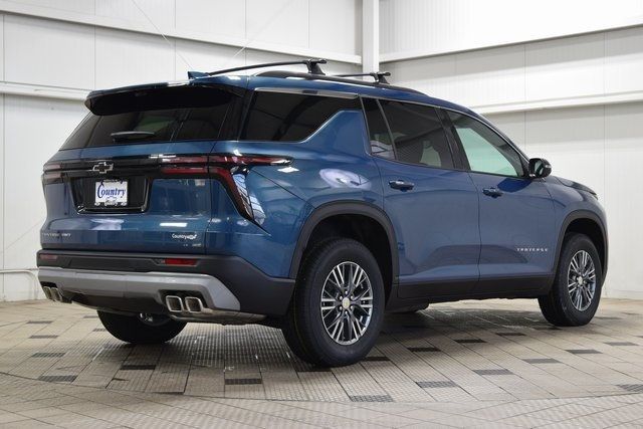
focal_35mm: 57
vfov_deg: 23.8
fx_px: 1018
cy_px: 214
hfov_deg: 35.0
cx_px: 322
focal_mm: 38
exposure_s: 1/15
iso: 500
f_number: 6.3
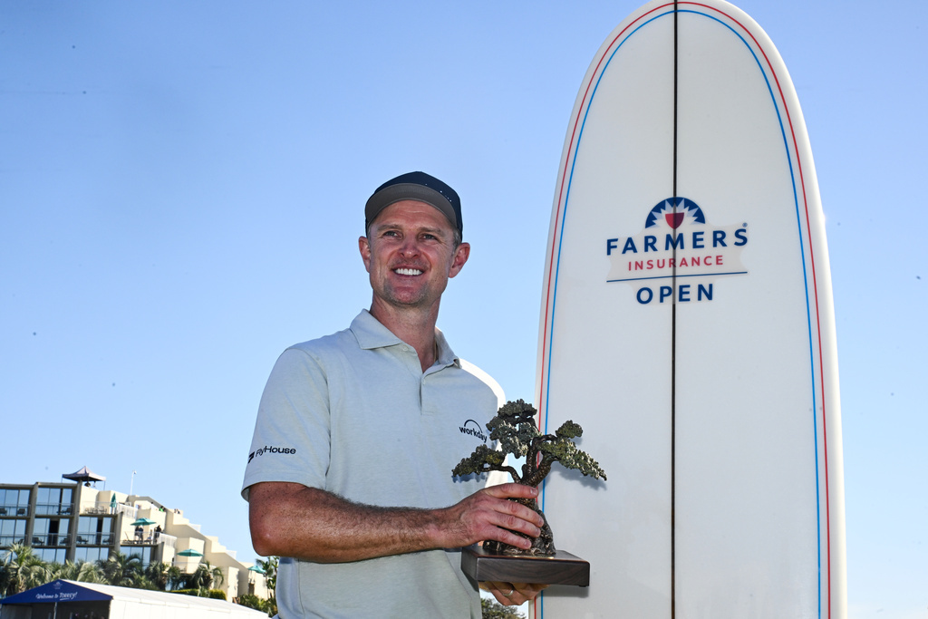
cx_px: 464
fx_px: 1573
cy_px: 310
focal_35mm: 61
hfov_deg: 32.9
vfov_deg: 22.3
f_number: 20
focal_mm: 61
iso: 640
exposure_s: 1/250
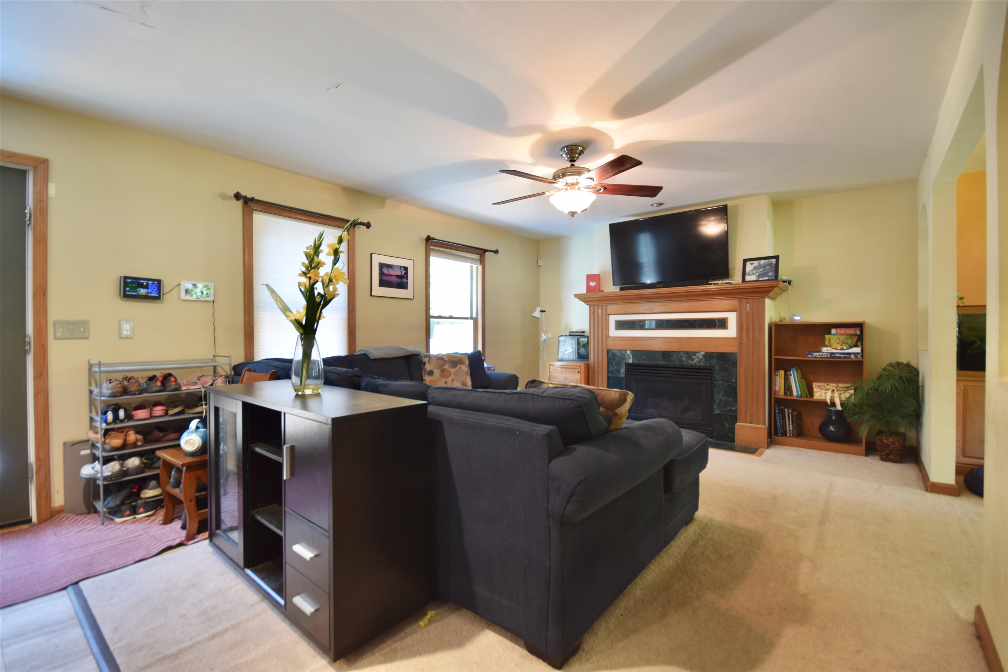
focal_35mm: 15
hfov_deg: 100.4
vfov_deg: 77.3
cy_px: 336
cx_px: 504
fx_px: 420
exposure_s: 1/2
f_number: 6.3
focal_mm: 10
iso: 200
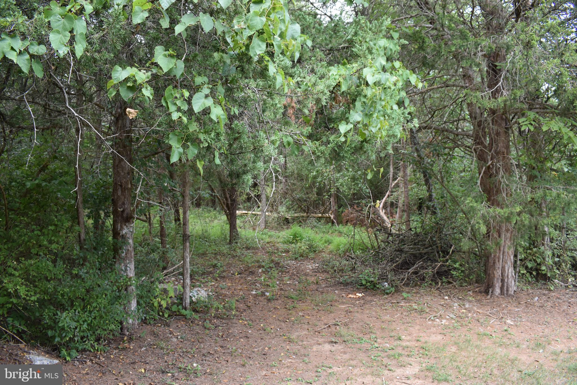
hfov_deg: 61.9
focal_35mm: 30
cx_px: 288
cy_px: 192
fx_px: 481
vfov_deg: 43.6
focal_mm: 20
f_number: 5.6
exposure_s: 1/125
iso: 400
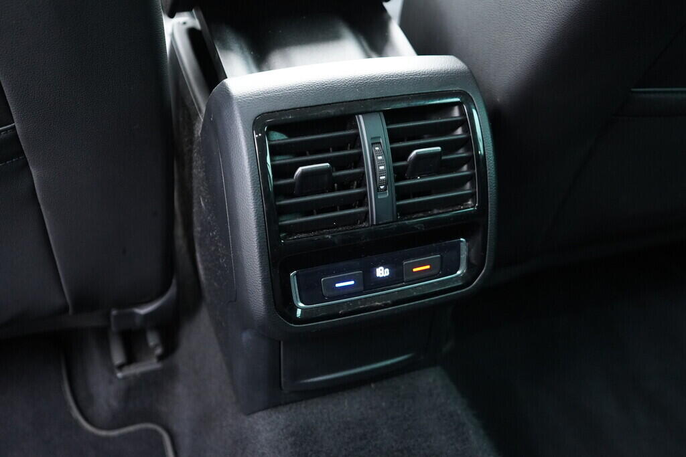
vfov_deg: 36.9
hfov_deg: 53.1
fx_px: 686
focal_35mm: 36
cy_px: 228
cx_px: 343
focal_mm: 24
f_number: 2.8
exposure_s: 1/40
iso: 2000
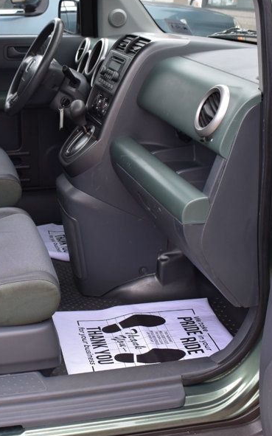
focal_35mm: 53
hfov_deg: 24.0
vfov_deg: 38.2
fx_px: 629
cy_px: 195
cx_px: 49
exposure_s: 1/15
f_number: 6.3
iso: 400
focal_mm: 20
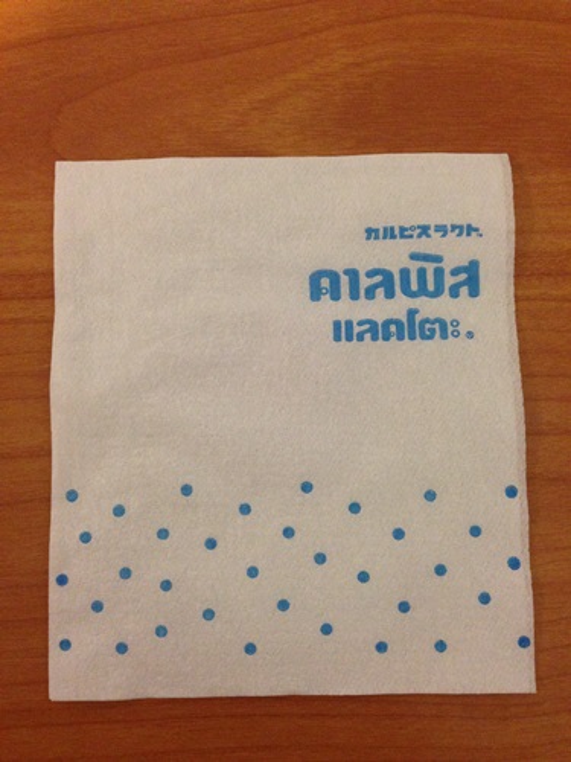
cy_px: 381
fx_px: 726
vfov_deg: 55.4
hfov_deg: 42.9
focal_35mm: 33
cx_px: 286
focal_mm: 4.12
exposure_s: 1/20
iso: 320
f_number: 2.4
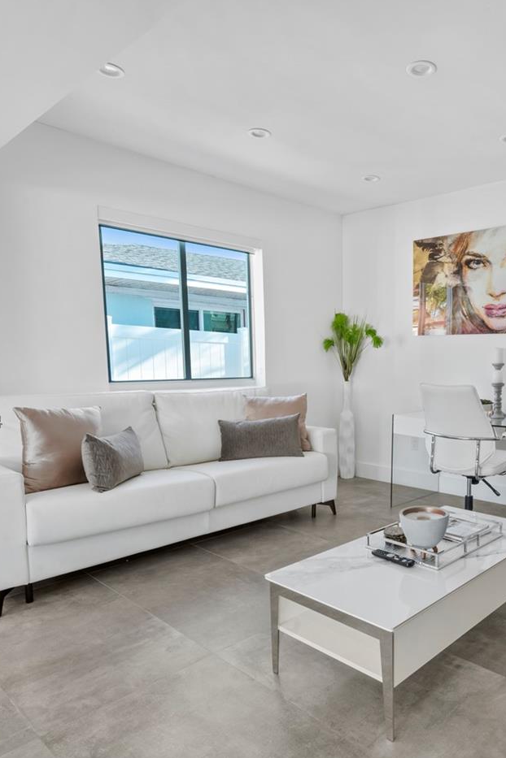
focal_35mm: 24
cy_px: 422
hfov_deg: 50.5
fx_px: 506
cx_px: 392
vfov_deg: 73.5
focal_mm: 14
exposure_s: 1.6
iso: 100
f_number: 16
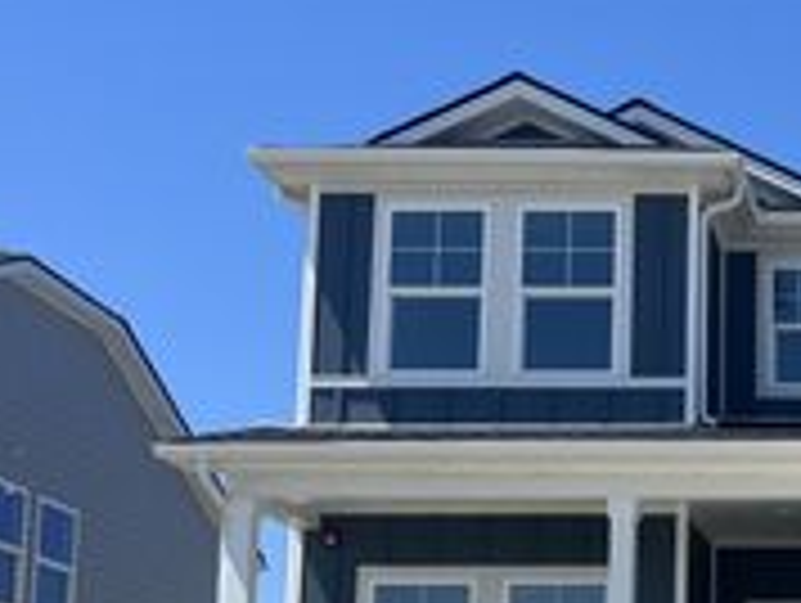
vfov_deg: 19.3
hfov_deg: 23.8
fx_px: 1691
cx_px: 1012
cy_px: 668
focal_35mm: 73
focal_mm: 5.7
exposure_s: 1/5882
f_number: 1.5
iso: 50
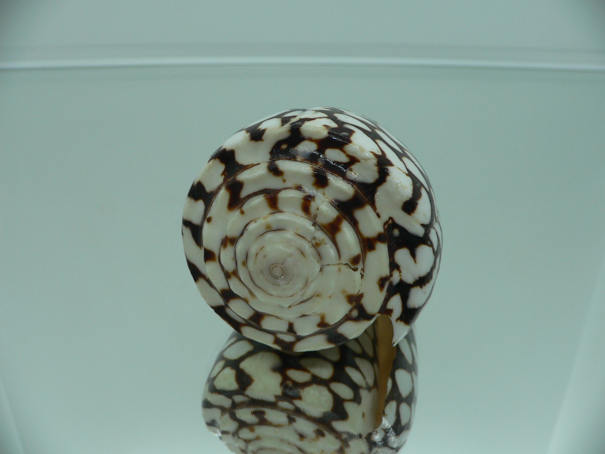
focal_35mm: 35
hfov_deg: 52.6
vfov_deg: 40.7
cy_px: 227
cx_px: 302
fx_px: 612
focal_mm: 4.6
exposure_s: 1/60
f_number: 2.8
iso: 80
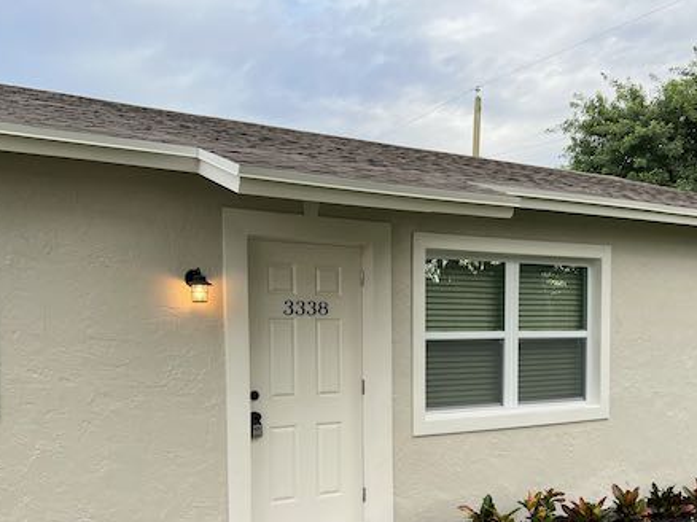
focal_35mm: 38
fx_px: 765
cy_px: 369
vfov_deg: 37.1
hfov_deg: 49.0
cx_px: 371
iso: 50
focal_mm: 5.7
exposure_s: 1/827
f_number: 1.5
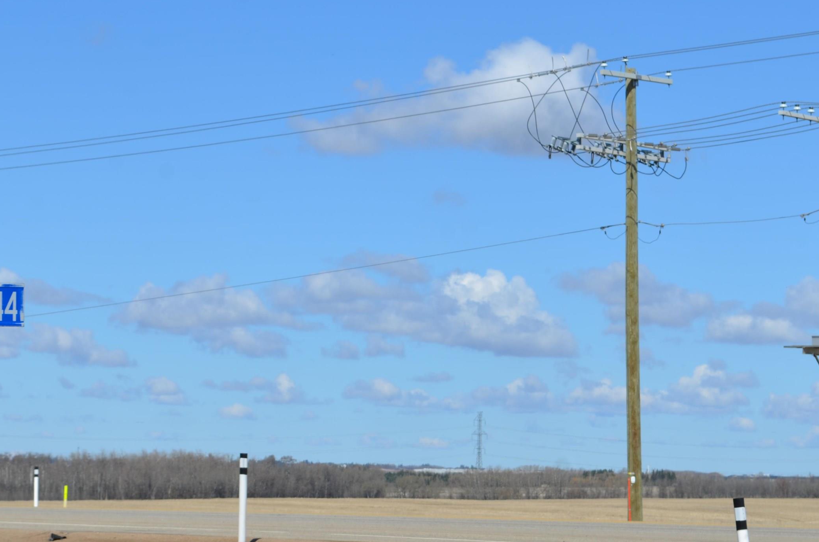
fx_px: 2763
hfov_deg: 16.9
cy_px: 339
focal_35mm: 122
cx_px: 350
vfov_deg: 11.2
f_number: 9
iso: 100
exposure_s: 1/320
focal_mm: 55
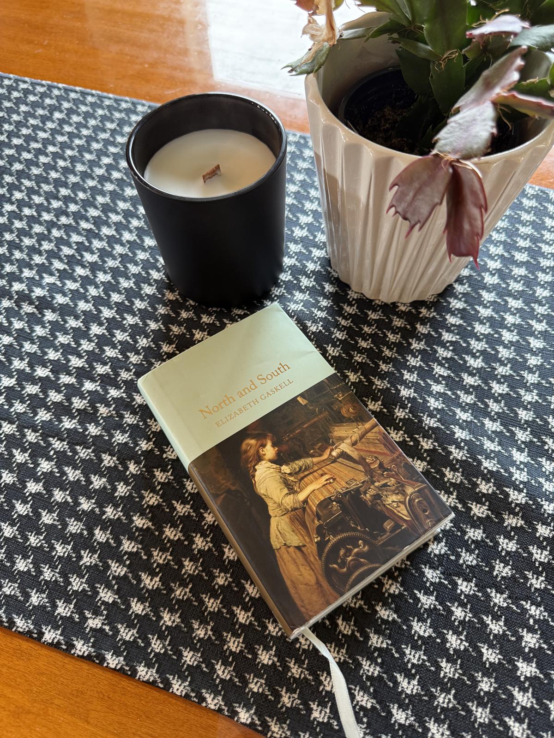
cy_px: 369
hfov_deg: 56.8
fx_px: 512
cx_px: 277
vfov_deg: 71.6
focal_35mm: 24
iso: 160
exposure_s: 1/60
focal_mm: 6.76
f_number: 1.78
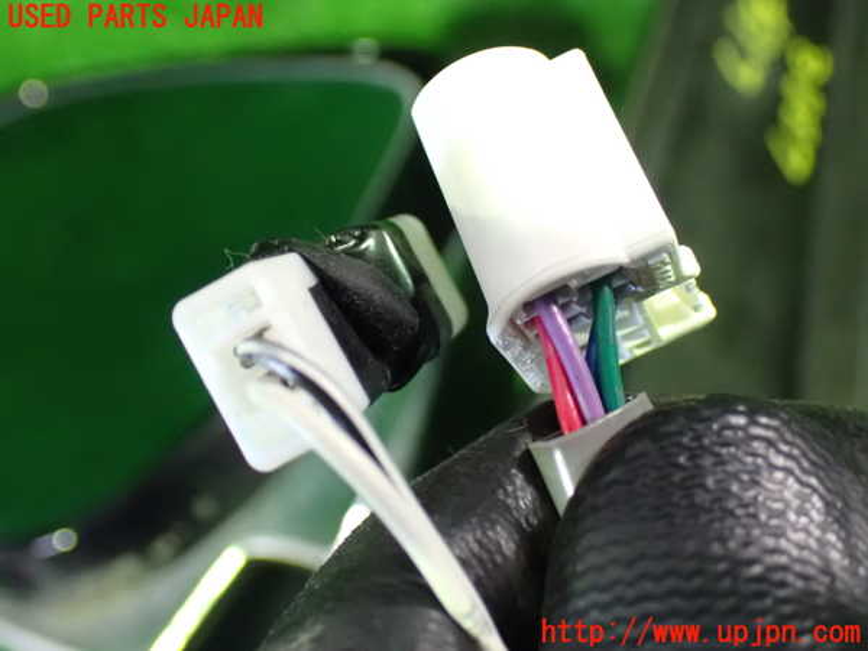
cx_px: 434
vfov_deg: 32.9
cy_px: 326
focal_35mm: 44
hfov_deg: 42.9
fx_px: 1103
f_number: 2.9
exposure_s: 1/30
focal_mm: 7.84
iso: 1600
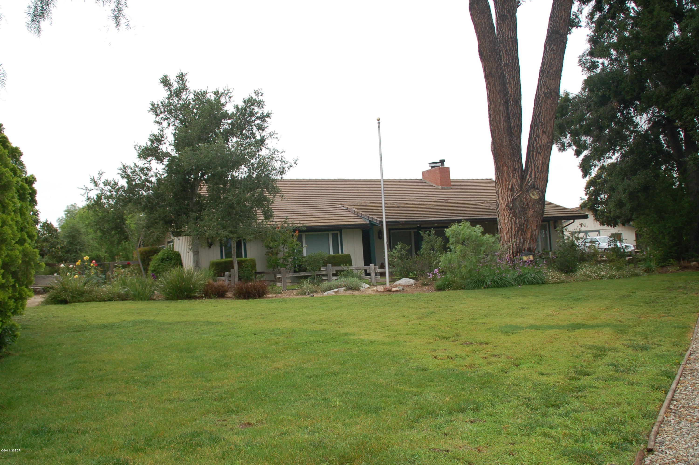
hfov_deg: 57.3
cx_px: 350
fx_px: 640
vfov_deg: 39.9
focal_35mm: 33
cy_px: 232
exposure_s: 1/500
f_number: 5.6
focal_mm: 22
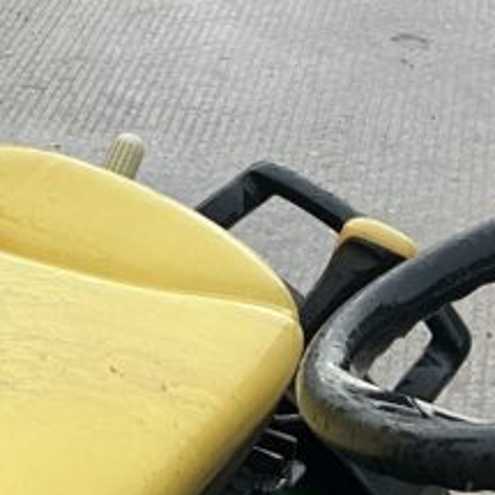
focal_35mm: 118
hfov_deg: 14.4
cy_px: 157
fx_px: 1909
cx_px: -60
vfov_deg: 14.7
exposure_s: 1/122
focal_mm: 3
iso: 20
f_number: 1.8
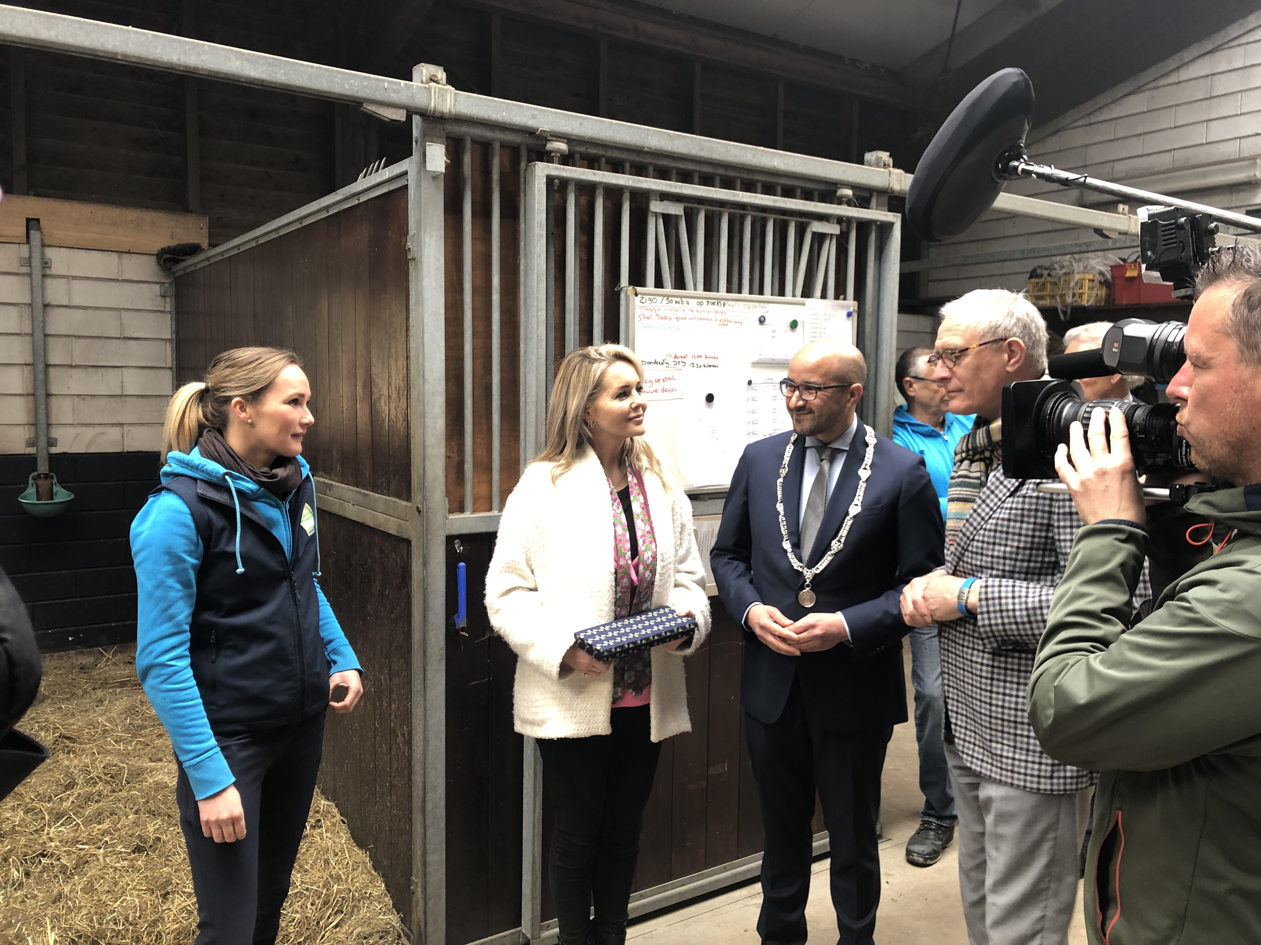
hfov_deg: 63.4
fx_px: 1020
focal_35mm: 28
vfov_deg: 49.7
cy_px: 472
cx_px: 630
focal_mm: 4
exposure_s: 1/20
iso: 40
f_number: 1.8
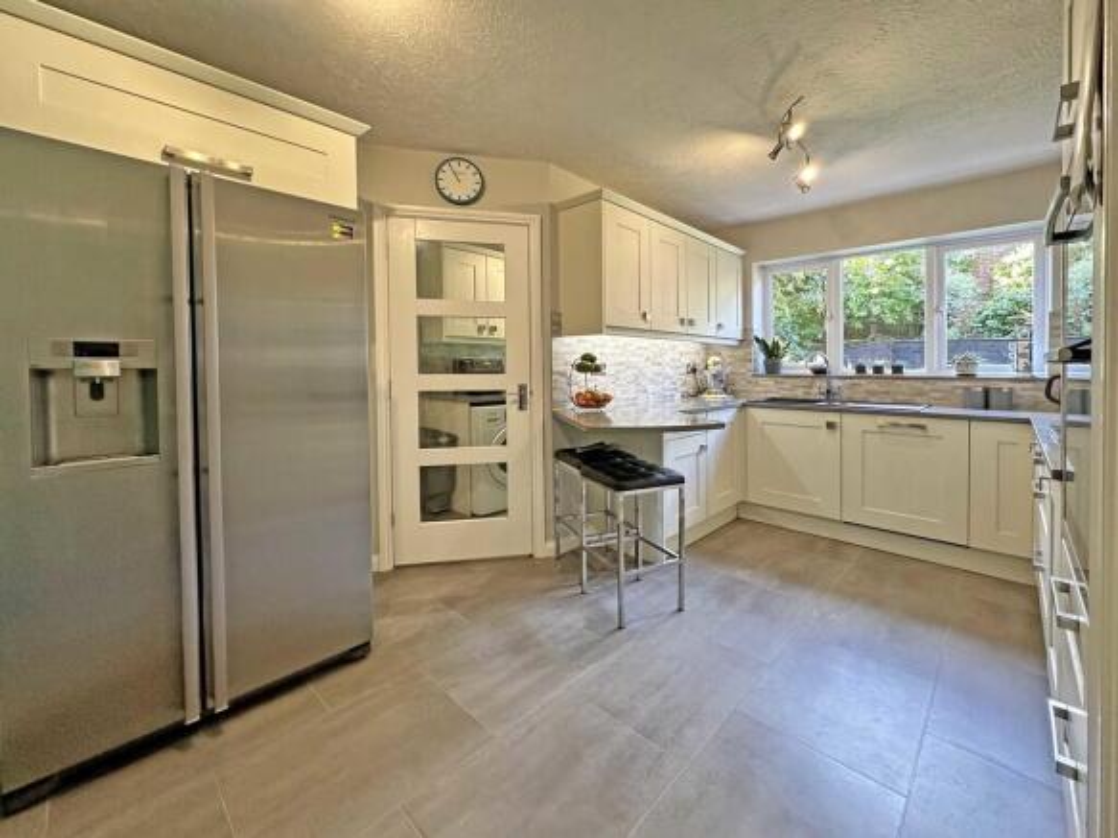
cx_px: 559
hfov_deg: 102.1
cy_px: 419
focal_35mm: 14
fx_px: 452
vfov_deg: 85.7
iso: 160
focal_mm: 2.22
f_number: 2.2
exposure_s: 1/100
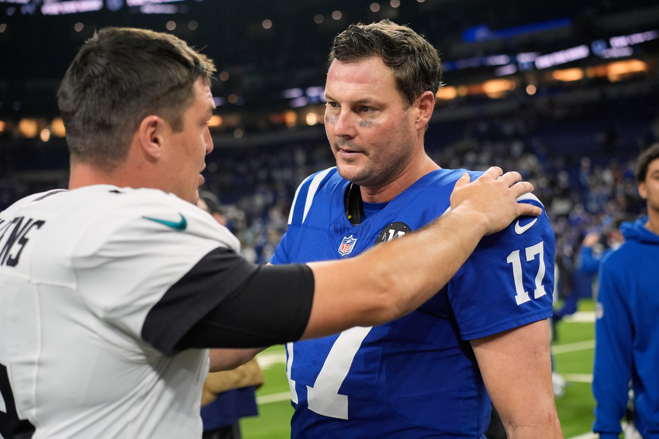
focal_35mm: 55
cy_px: 220
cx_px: 330
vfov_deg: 24.6
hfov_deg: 36.2
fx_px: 1007
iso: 2500
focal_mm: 55
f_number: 3.2
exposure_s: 1/2000
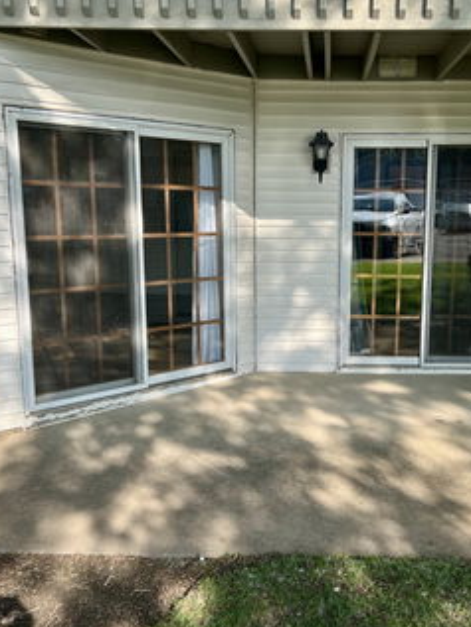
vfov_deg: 52.6
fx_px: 635
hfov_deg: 40.3
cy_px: 314
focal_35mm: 35
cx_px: 304
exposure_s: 1/1183
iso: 50
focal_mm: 5.7
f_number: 1.5
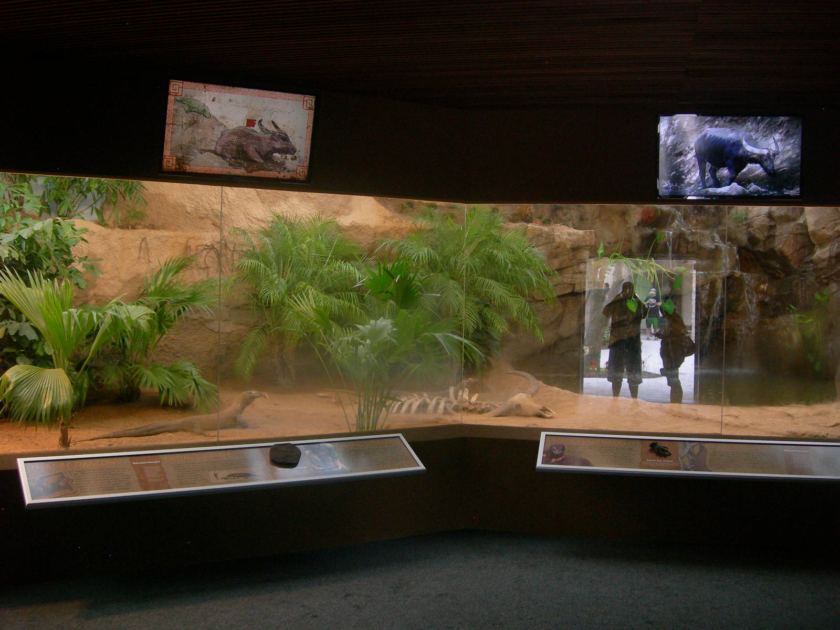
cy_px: 315
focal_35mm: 38
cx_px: 420
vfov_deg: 37.7
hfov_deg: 49.0
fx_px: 922
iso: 200
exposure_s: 1/60
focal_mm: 7.8
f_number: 2.8
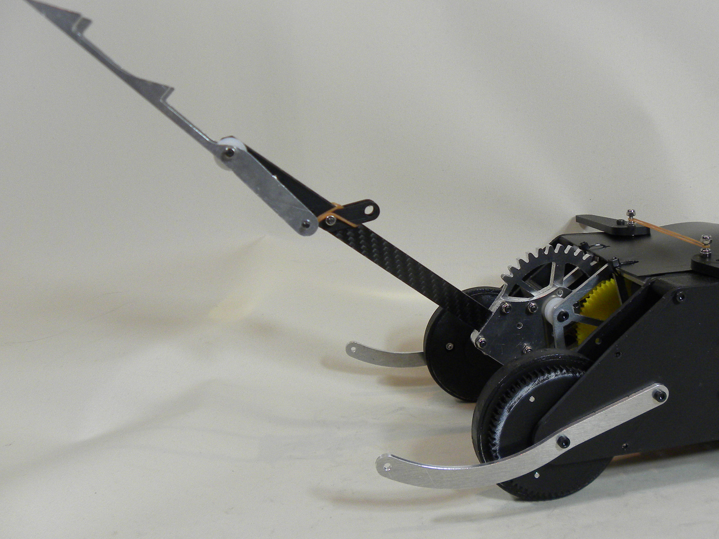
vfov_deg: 38.7
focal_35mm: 37
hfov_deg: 48.8
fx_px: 768
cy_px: 274
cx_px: 507
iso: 146
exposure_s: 1/60
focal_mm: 4.6
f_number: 2.8
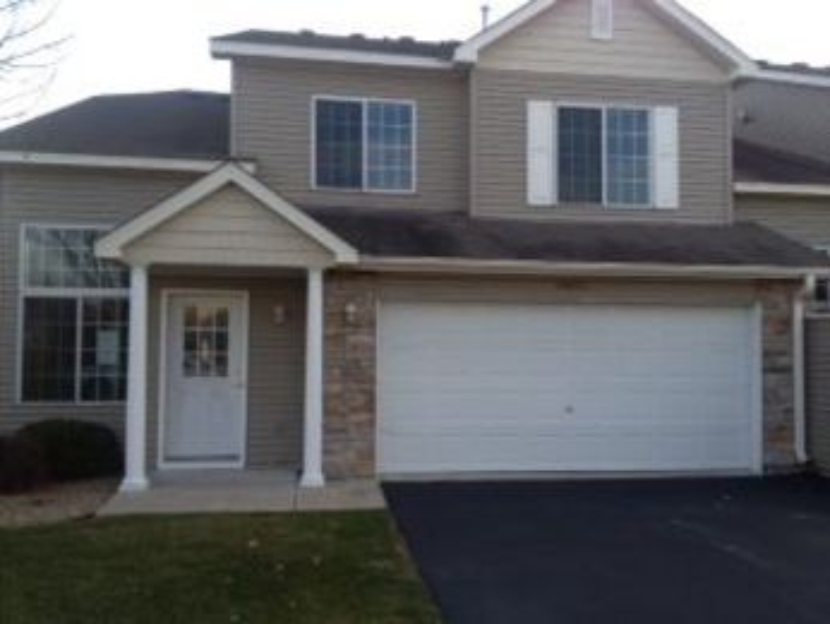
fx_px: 840
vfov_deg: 40.7
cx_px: 415
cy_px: 312
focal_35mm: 35
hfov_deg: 52.6
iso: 50
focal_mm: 4.28
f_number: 2.4
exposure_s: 1/237
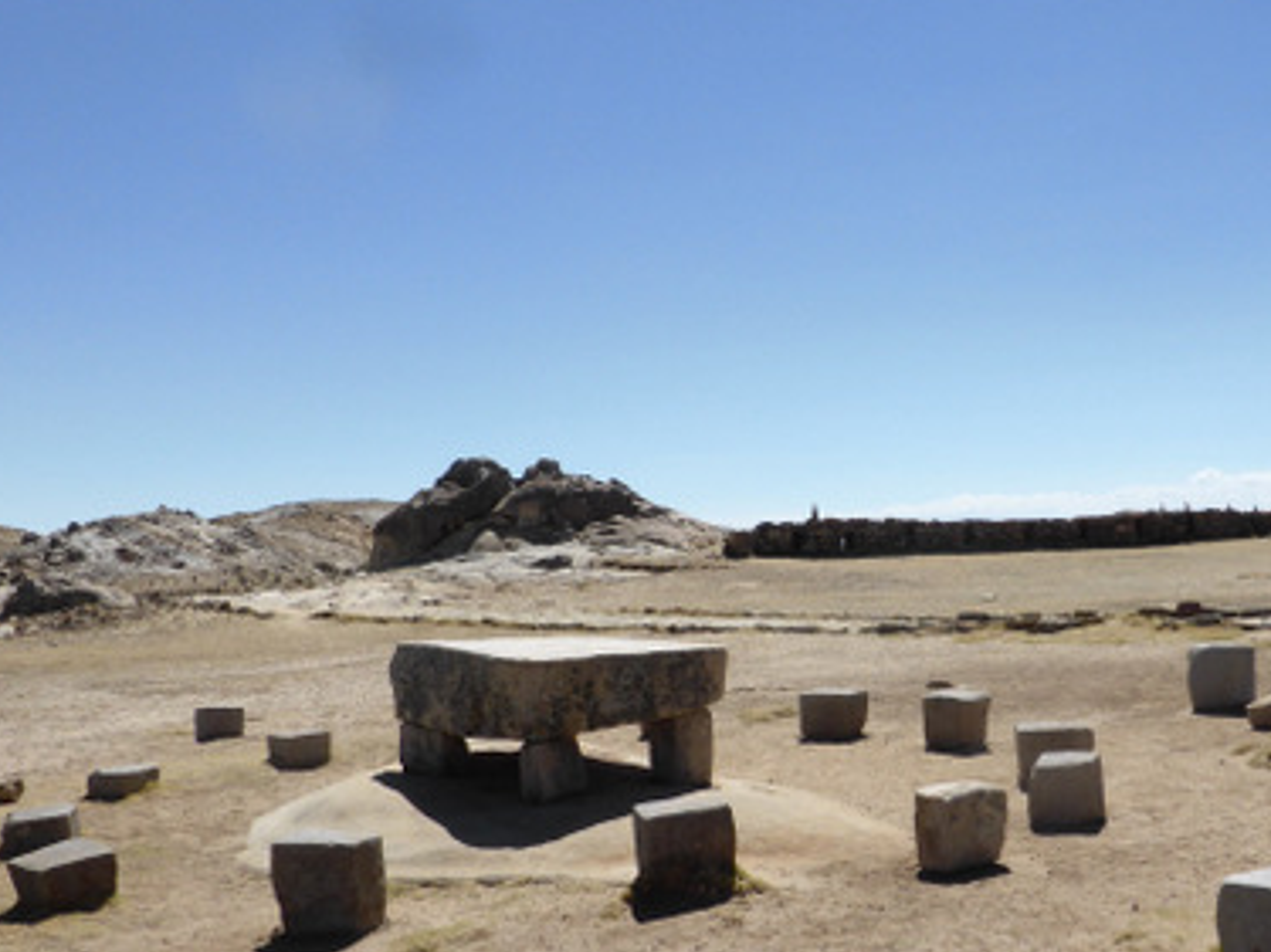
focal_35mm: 40
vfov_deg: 35.7
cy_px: 603
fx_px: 1468
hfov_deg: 45.8
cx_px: 885
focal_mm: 4.3
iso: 100
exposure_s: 1/1600
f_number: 3.5
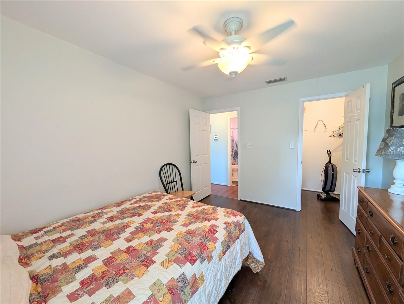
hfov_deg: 110.5
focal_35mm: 12
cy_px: 152
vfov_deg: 94.6
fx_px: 140
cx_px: 202
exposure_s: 1/120
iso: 110
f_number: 1.7
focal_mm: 2.02
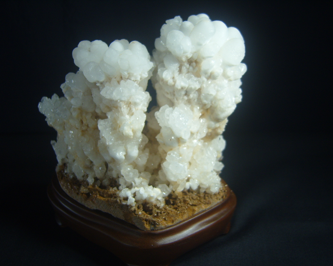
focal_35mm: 37
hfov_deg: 49.1
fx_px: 365
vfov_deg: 40.1
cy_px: 134
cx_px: 168
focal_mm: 7.4
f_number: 7.1
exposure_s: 1/90
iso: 80
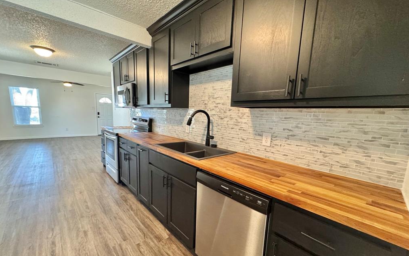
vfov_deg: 74.6
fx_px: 167
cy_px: 141
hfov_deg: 101.5
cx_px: 203
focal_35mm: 15
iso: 640
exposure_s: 1/60
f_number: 2.2
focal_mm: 2.22
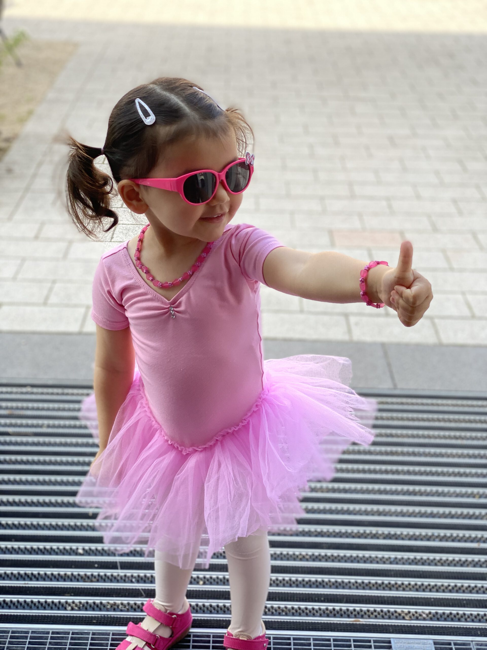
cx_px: 244
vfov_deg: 36.8
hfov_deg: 28.0
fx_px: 975
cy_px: 325
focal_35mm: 52
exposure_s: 1/224
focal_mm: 6
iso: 20
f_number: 2
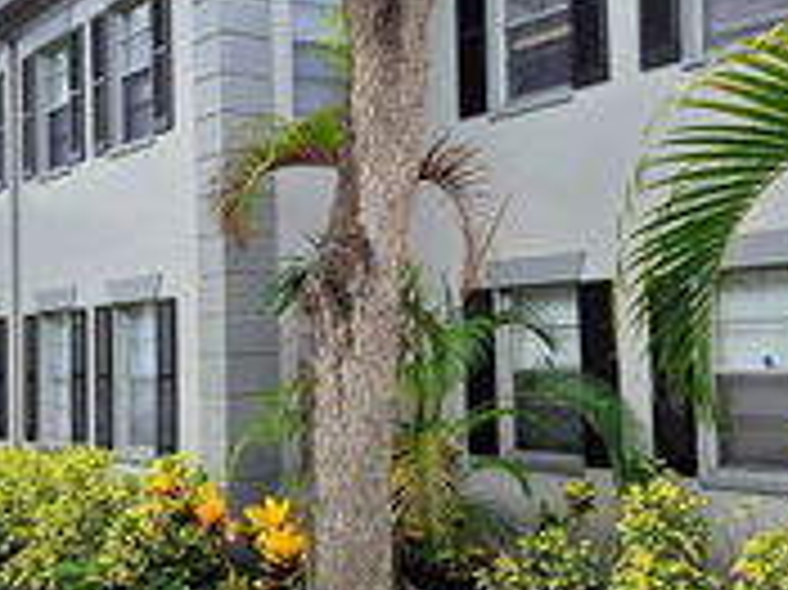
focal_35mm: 56
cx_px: 376
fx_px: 1274
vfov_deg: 26.1
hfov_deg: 34.4
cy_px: 266
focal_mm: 5.4
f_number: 1.8
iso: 25
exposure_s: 1/937
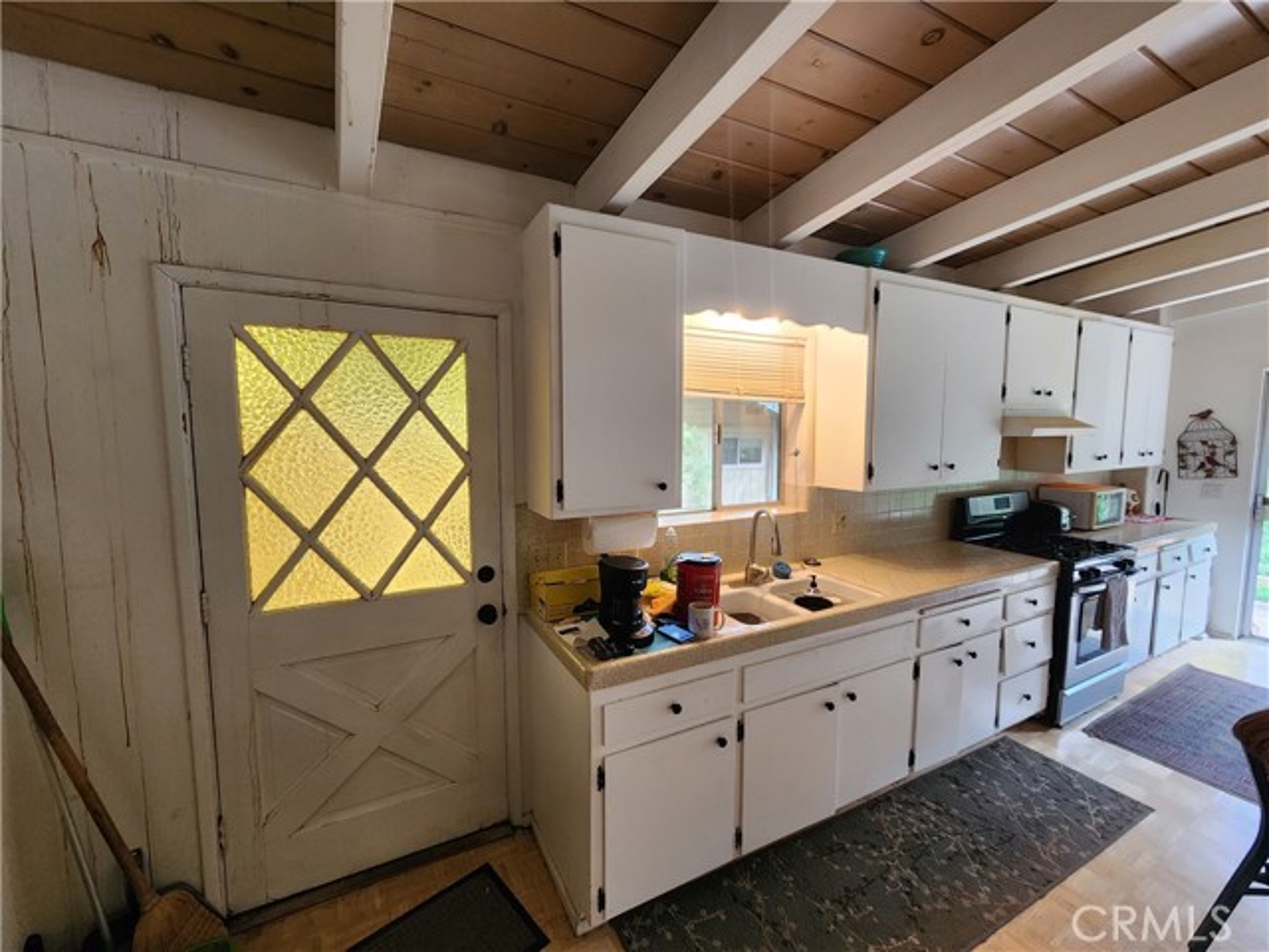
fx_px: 477
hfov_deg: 106.2
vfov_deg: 89.9
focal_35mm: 13
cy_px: 476
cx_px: 634
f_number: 2.2
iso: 250
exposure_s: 1/60
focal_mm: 2.2
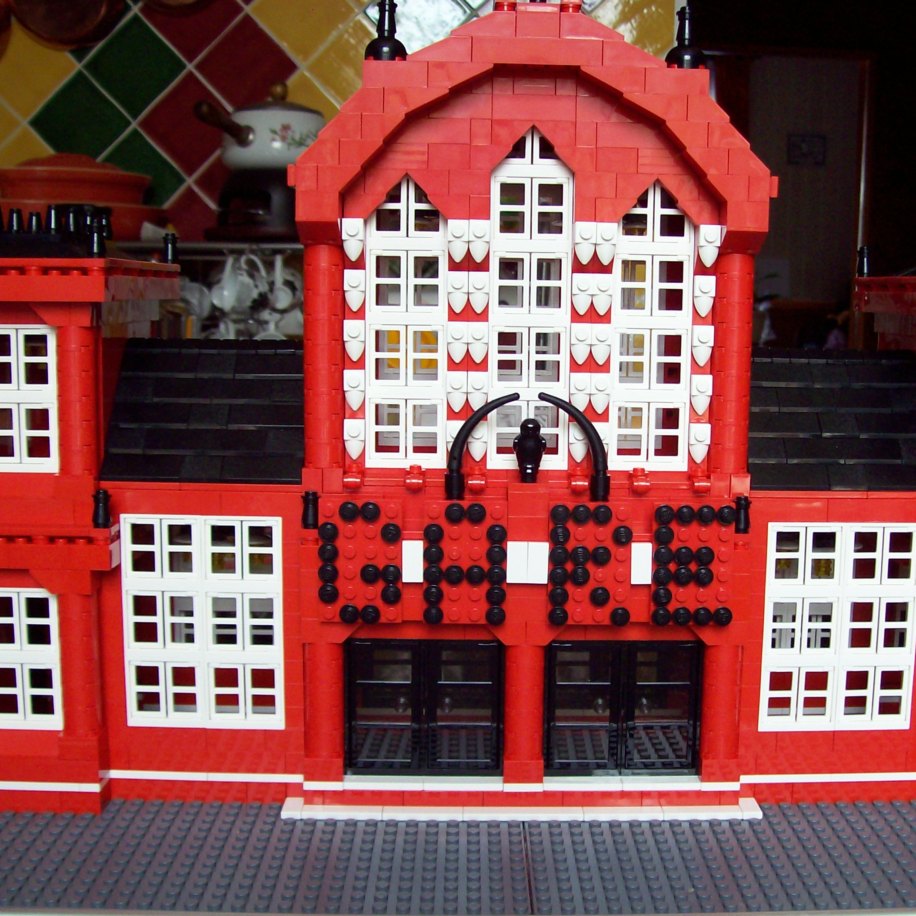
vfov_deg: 39.2
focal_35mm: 43
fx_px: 1287
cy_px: 457
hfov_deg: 39.1
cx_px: 508
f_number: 2.7
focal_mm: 6
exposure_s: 1/87.3
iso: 80
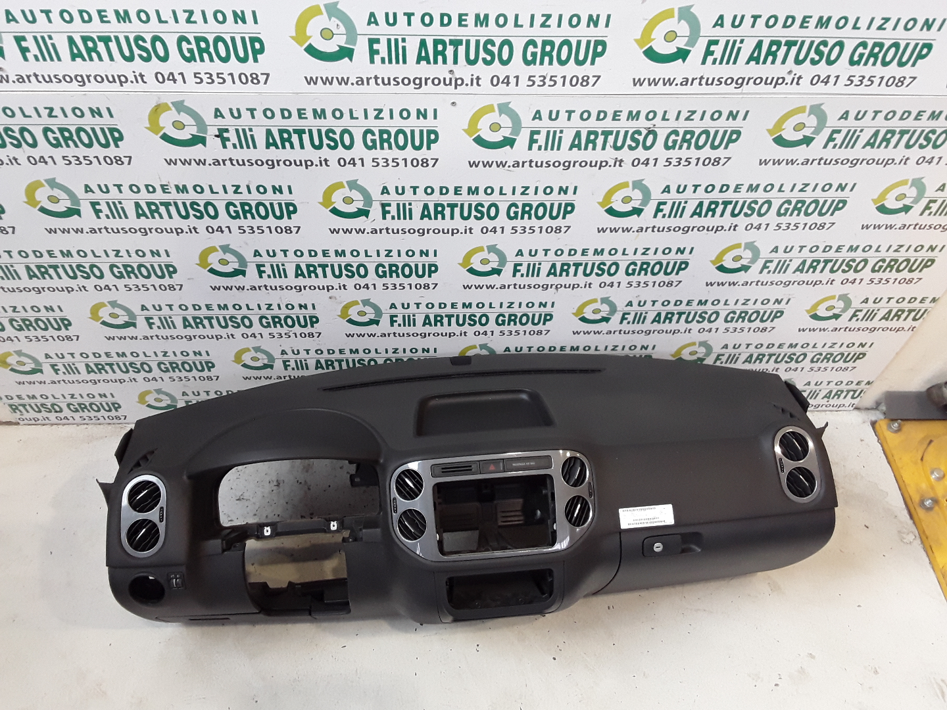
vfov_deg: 45.4
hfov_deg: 58.4
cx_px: 474
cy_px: 355
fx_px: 848
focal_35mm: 31
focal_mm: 3.3
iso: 224
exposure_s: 1/33
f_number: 2.2
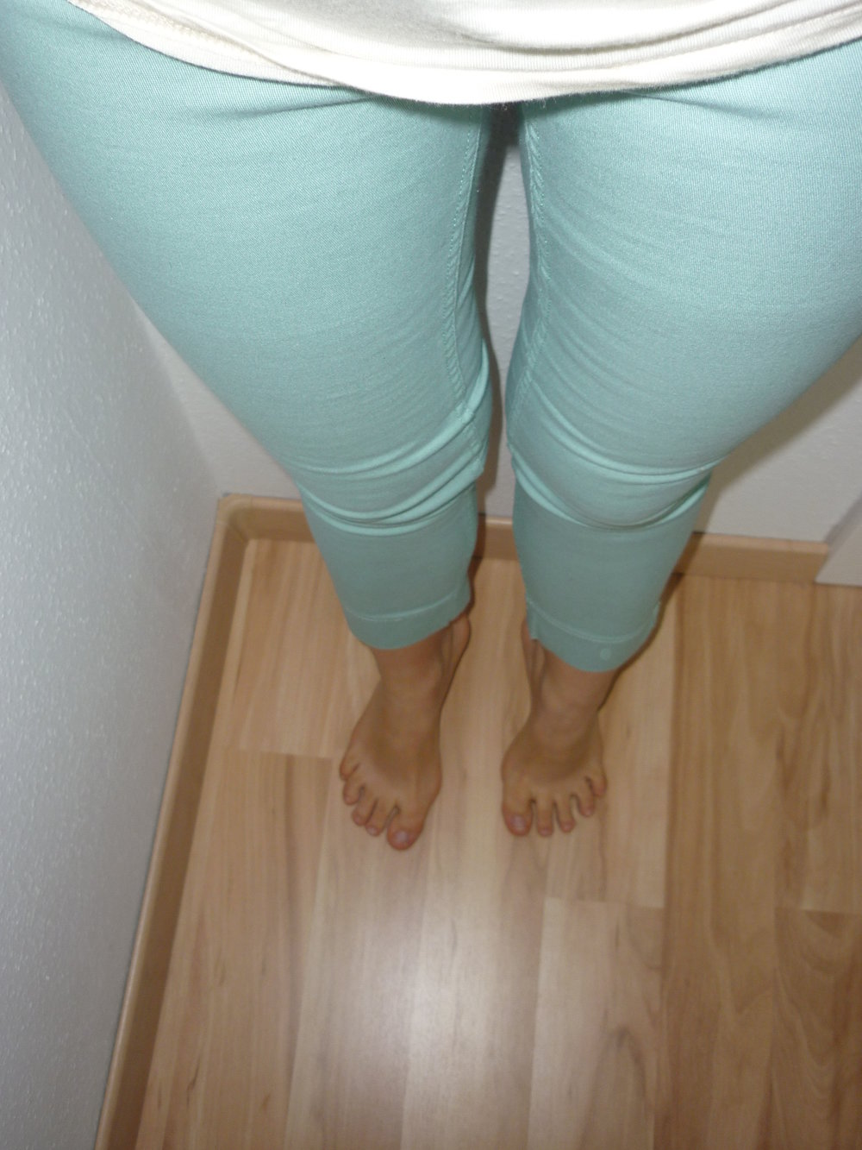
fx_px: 1195
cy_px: 575
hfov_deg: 39.7
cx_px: 431
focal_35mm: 36
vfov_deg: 51.4
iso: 100
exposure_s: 1/30
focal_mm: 5.9
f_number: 2.9
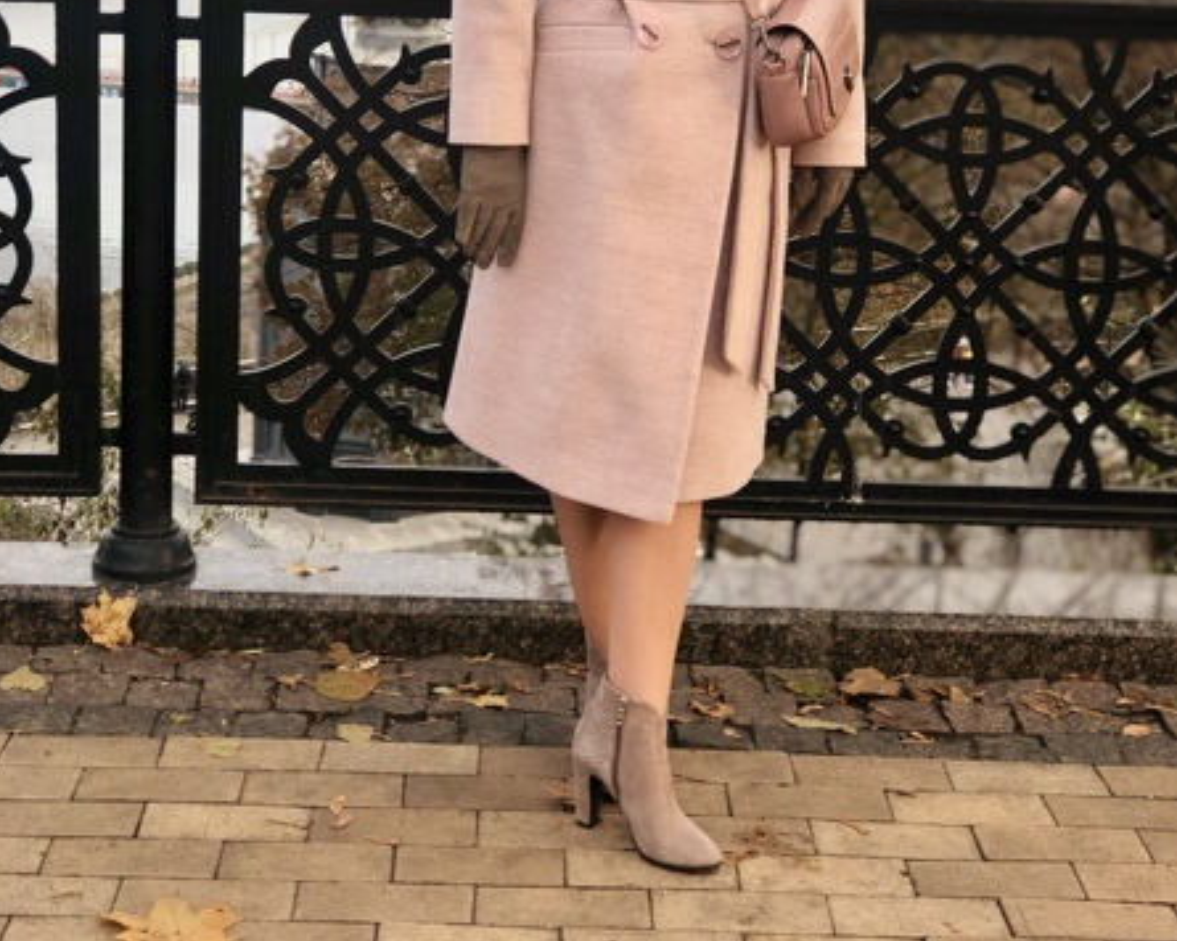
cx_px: 585
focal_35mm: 75
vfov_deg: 20.1
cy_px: 151
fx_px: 2613
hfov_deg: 25.4
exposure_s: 1/120
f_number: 2.8
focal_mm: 6.6
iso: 25
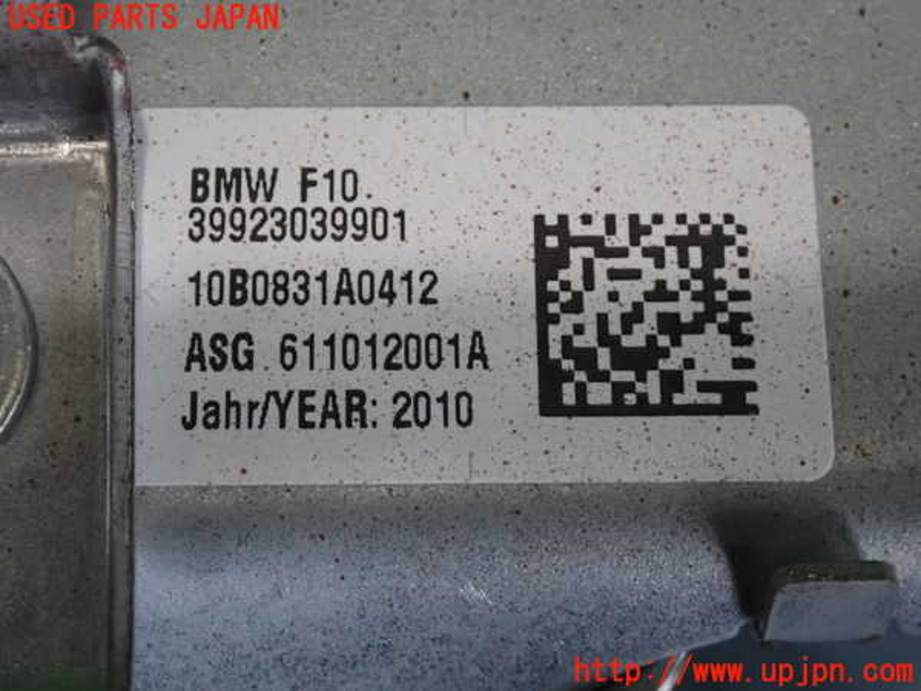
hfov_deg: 23.8
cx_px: 460
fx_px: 2182
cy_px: 346
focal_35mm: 82
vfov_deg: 18.0
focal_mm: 14.62
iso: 1600
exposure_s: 1/80
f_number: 4.3
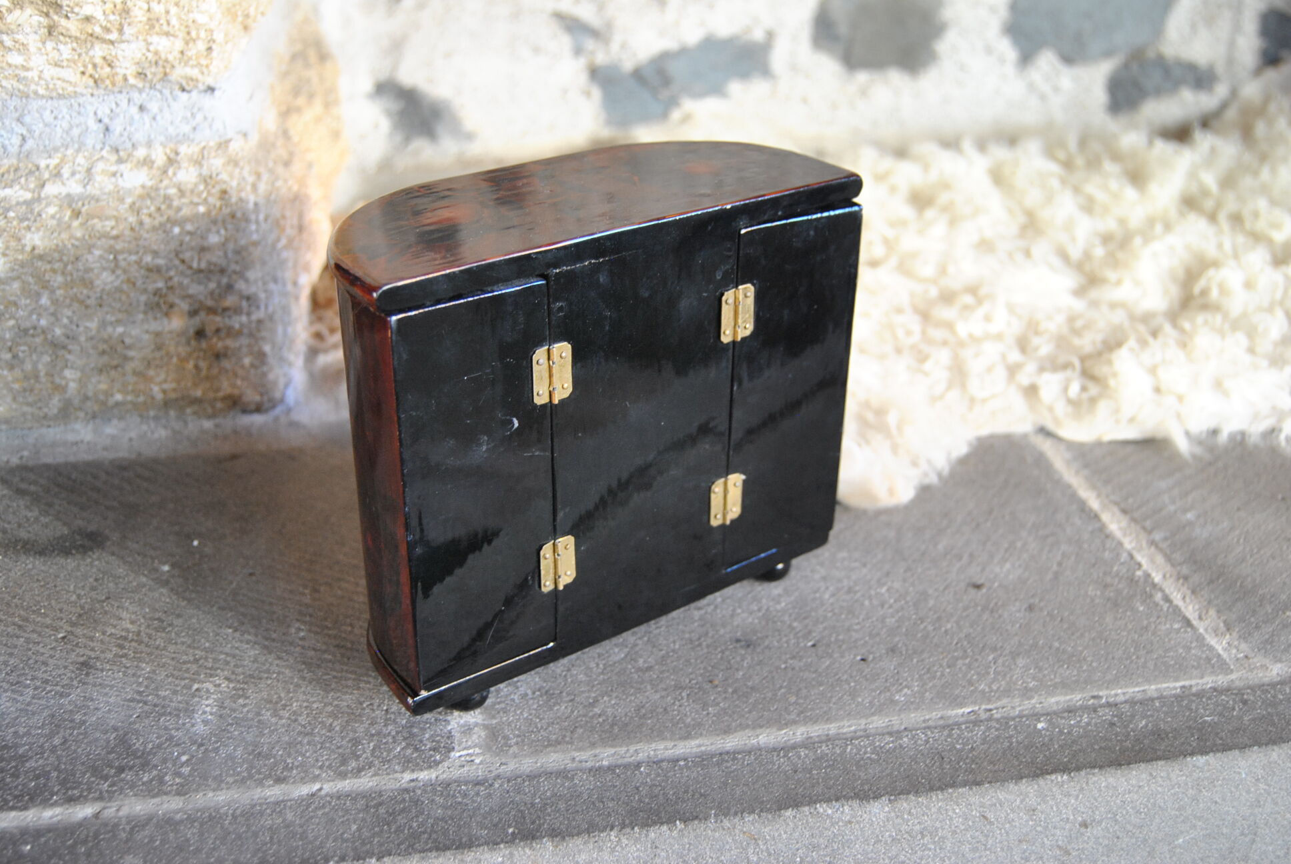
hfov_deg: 53.1
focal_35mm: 36
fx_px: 1293
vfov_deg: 37.0
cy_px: 432
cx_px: 646
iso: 500
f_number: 3.8
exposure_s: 1/30
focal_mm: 24
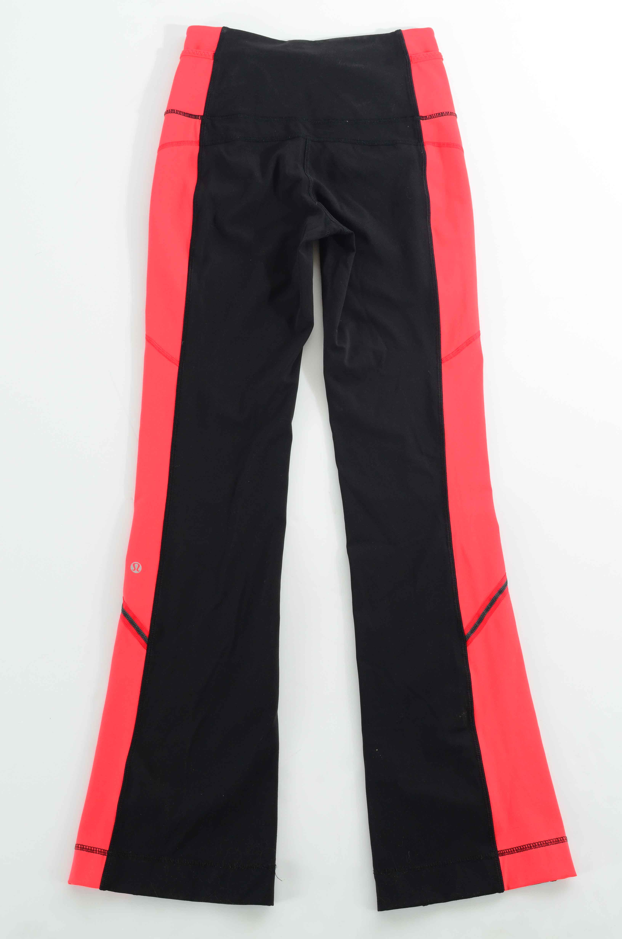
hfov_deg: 25.0
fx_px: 1406
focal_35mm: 54
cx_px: 311
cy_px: 470
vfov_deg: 36.9
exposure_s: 1/100
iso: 400
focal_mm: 36
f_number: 16
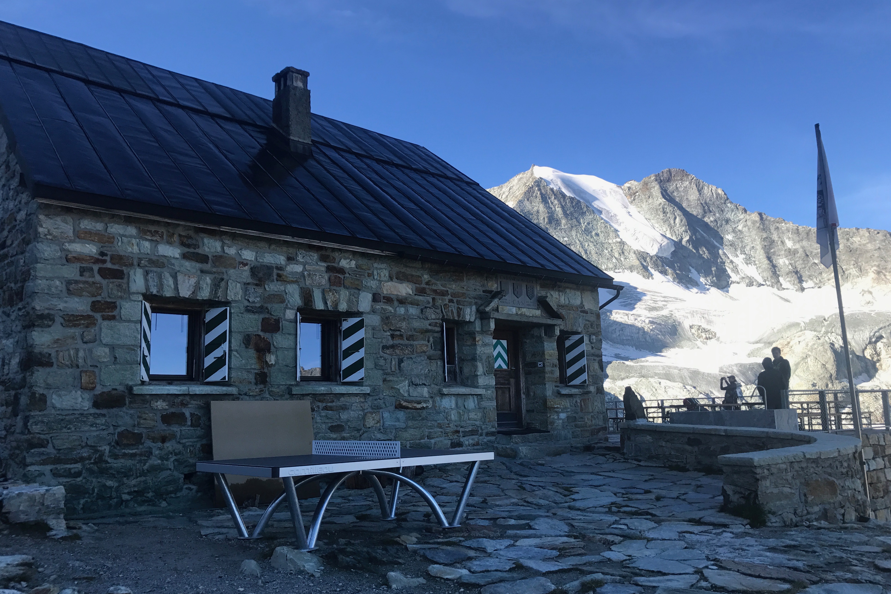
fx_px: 742
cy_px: 307
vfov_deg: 43.6
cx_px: 448
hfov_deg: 61.9
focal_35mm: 30
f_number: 1.8
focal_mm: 3.99
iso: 20
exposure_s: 1/805
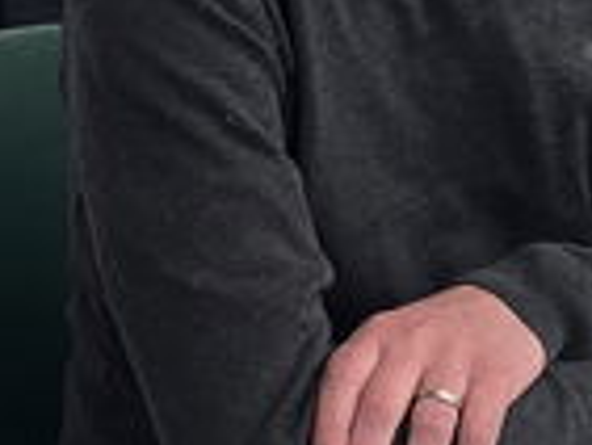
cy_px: -25
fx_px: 1780
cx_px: 504
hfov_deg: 18.6
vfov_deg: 14.0
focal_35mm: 104
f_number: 1.6
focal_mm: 5.1
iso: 200
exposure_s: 1/50
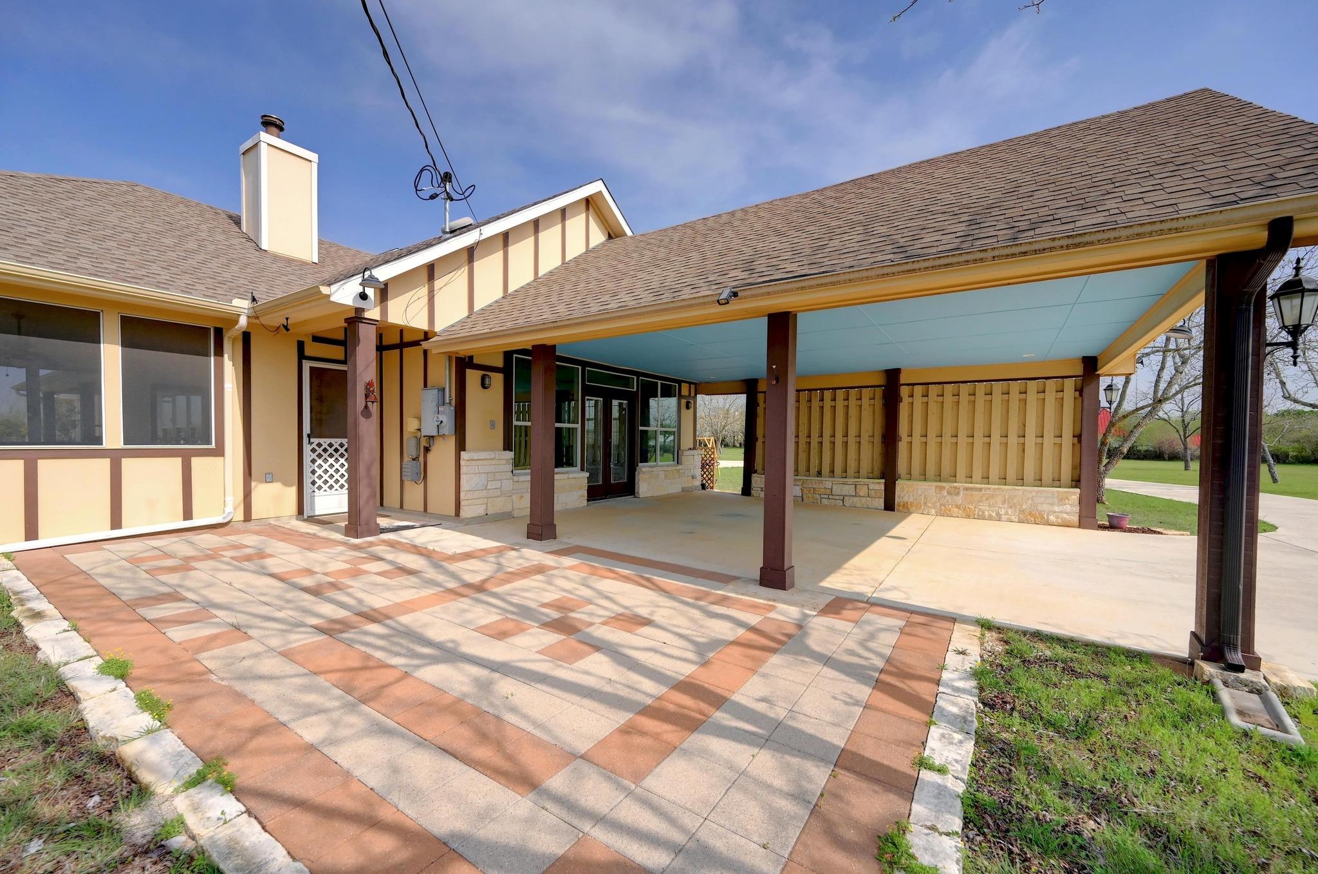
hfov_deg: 104.4
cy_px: 437
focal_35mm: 14
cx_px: 659
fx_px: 512
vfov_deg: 81.0
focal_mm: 14
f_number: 6.3
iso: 2000
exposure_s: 1/4000
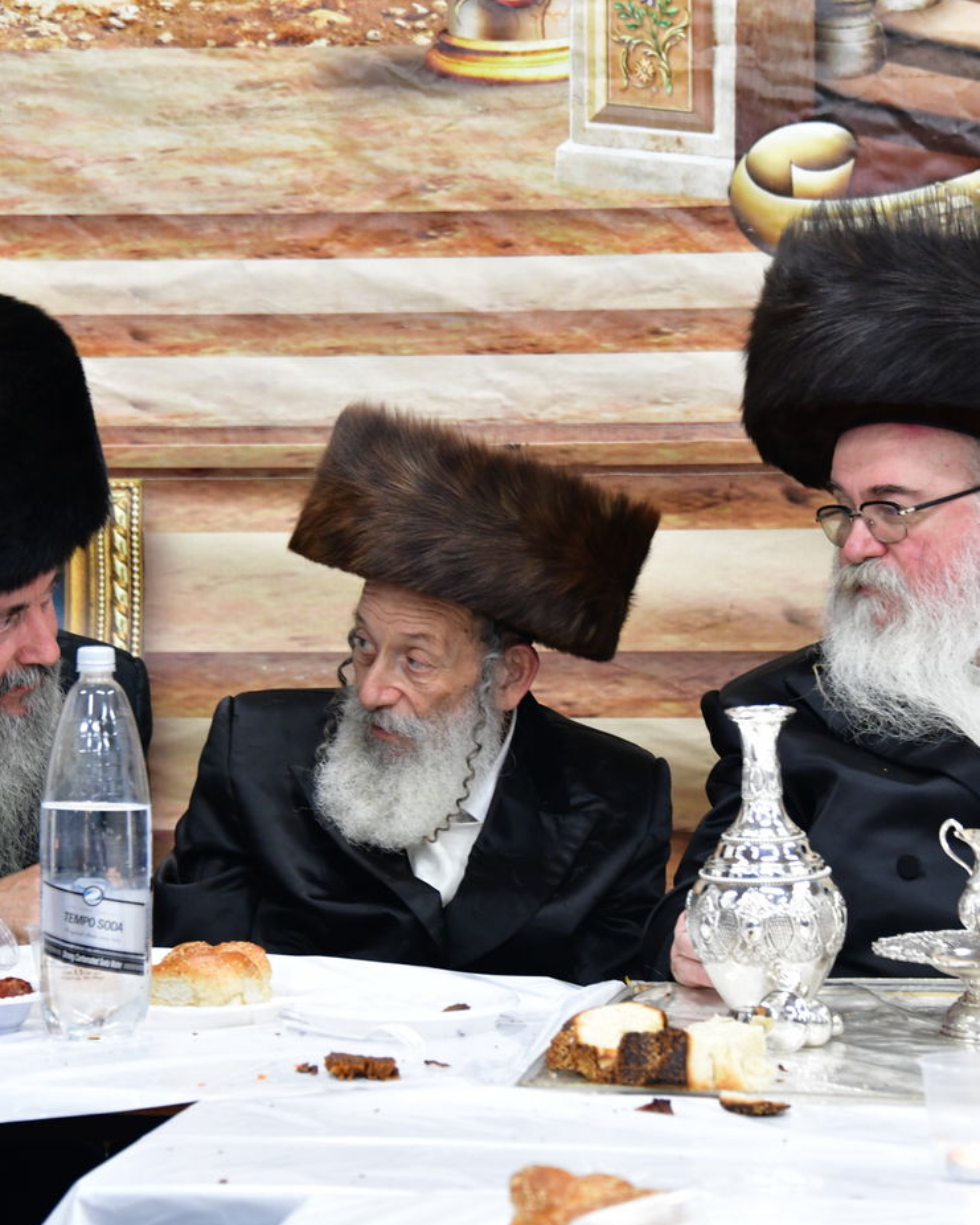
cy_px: 613
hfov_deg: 10.4
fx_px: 5401
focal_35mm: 149
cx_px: 521
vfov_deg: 12.9
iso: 2500
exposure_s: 1/100
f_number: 5.6
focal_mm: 105
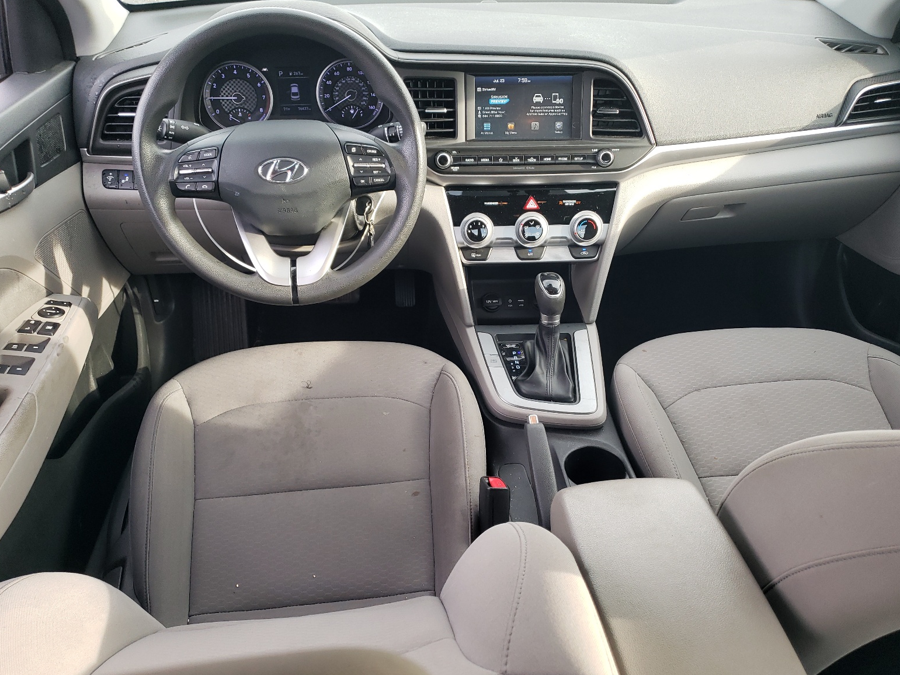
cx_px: 453
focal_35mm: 27
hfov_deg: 65.3
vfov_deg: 51.4
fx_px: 702
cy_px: 349
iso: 66
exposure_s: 1/120
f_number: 1.5
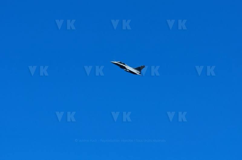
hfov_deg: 7.2
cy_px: 80
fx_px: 1912
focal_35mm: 285
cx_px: 121
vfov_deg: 4.8
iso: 100
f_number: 11
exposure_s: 1/1000
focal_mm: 190
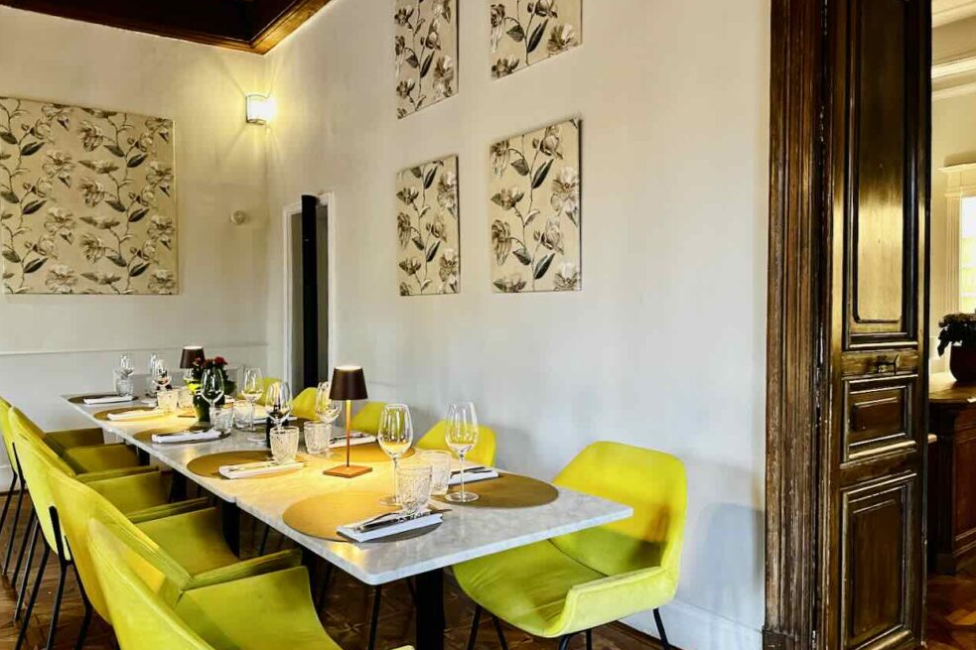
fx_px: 705
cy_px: 334
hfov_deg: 69.4
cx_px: 491
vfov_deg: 49.5
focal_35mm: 26
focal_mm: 6.86
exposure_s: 1/50
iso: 500
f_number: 1.78
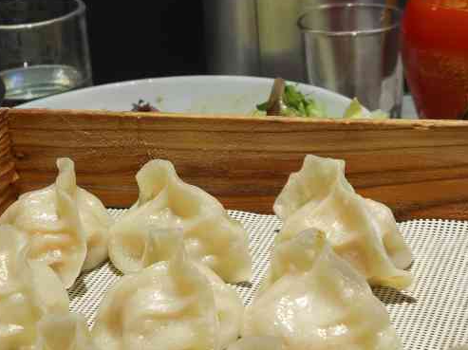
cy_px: 191
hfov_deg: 18.2
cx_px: 151
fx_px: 1459
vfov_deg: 13.7
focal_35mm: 108
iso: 50
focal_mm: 6.71
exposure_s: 1/189
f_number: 1.9
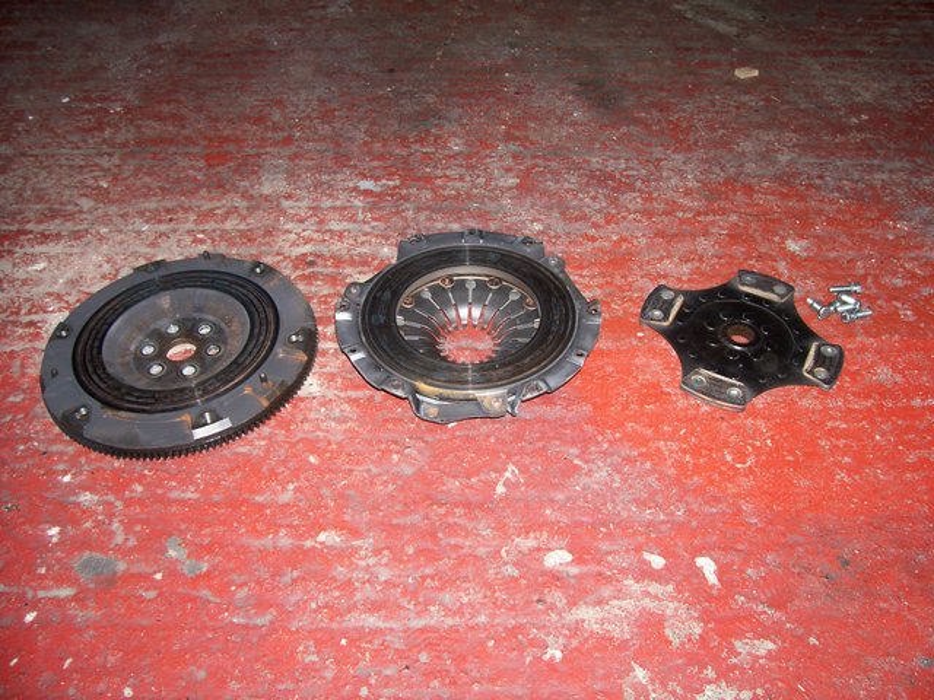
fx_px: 917
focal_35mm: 34
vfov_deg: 41.8
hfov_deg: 54.0
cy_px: 350
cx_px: 467
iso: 80
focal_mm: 5.6
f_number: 2.7
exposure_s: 1/64
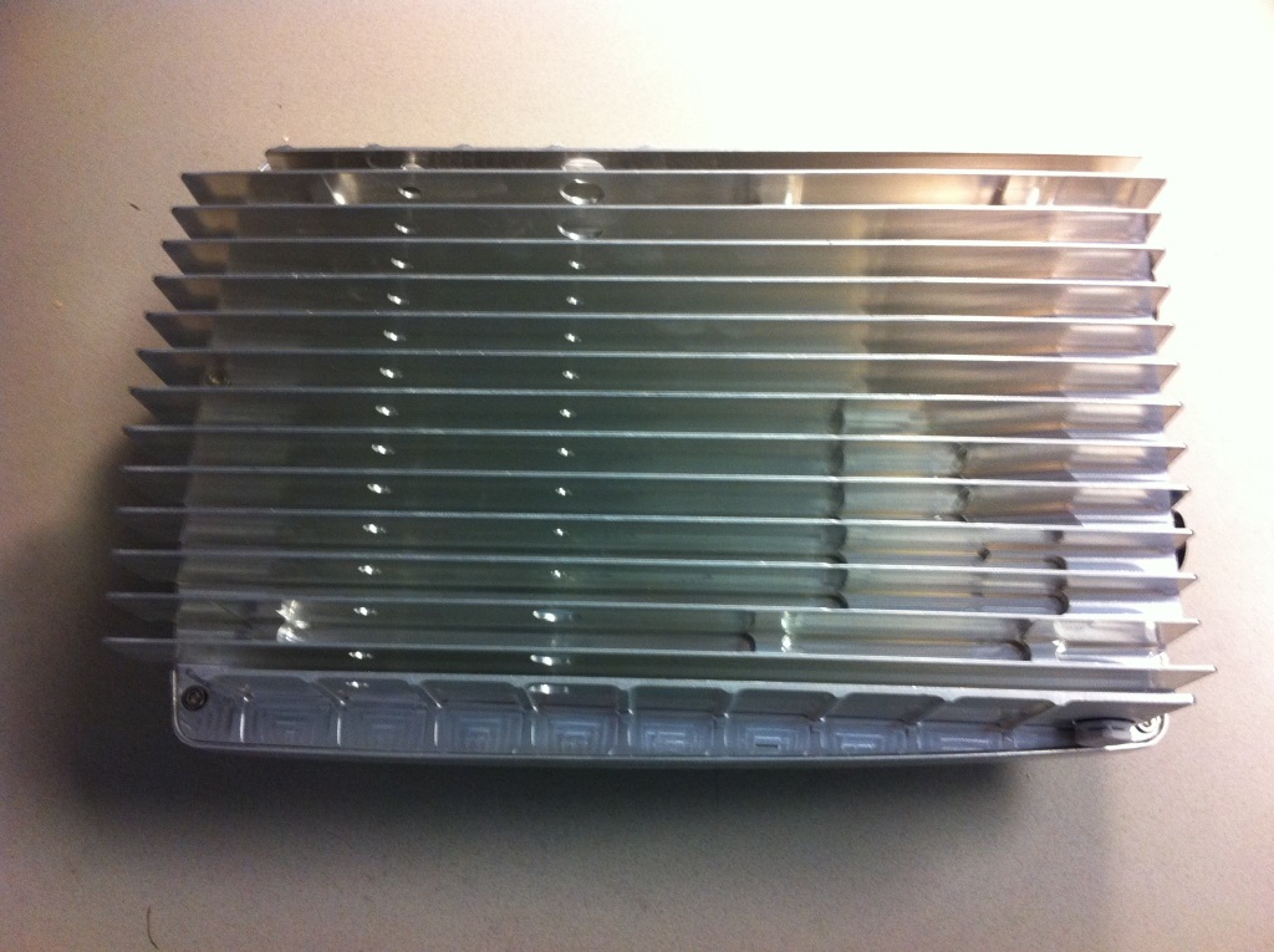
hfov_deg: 52.7
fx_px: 1286
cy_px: 476
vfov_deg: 40.6
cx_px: 637
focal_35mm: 35
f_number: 2.8
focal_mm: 3.85
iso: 200
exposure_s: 1/15
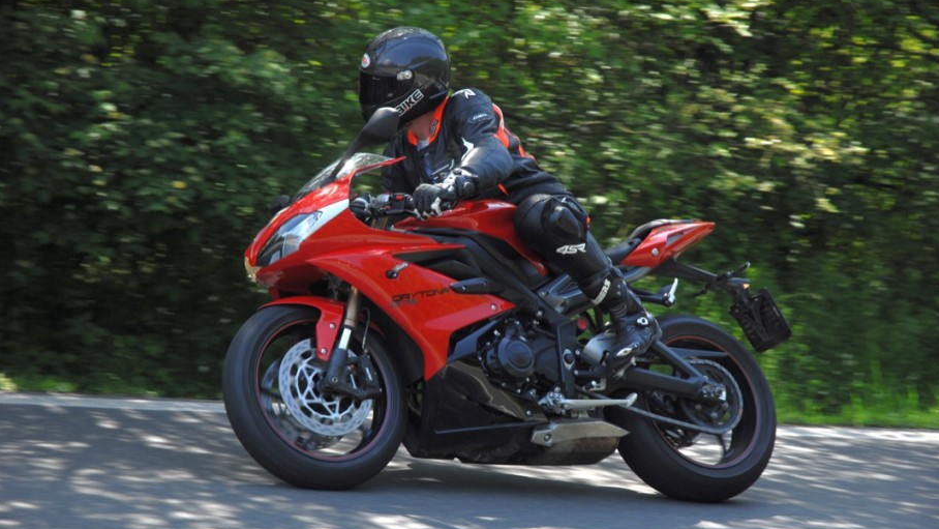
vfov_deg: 10.9
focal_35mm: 111
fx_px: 2764
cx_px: 474
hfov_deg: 19.3
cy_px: 277
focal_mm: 70
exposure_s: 1/500
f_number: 4.5
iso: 200
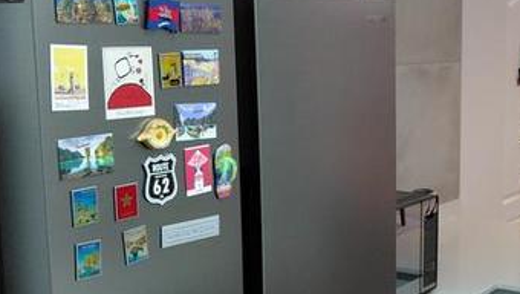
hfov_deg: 31.7
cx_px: 433
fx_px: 883
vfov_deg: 18.8
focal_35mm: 64
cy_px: 193
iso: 200
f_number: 1.8
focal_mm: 4.69
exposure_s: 1/60
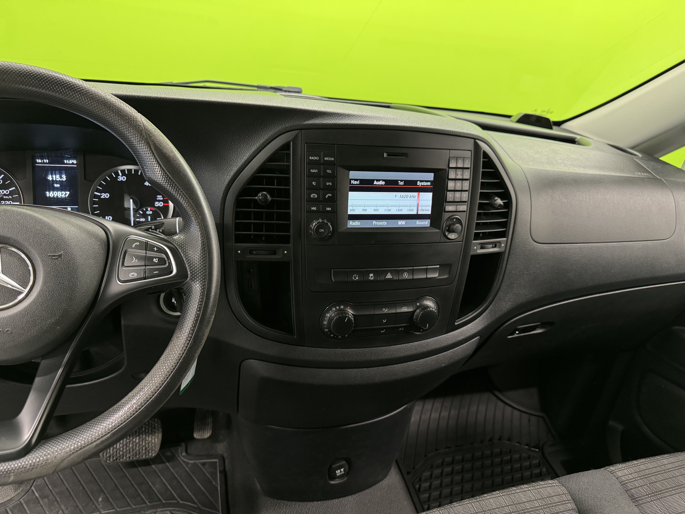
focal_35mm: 24
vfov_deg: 56.8
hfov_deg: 71.6
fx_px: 475
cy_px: 257
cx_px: 342
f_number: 1.78
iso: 400
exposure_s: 1/50
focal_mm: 6.76
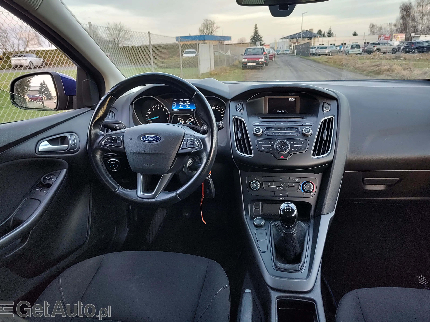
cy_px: 154
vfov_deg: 56.8
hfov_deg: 71.6
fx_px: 298
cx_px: 220
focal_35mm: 24
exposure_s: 1/50
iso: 150
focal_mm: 5.56
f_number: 1.8
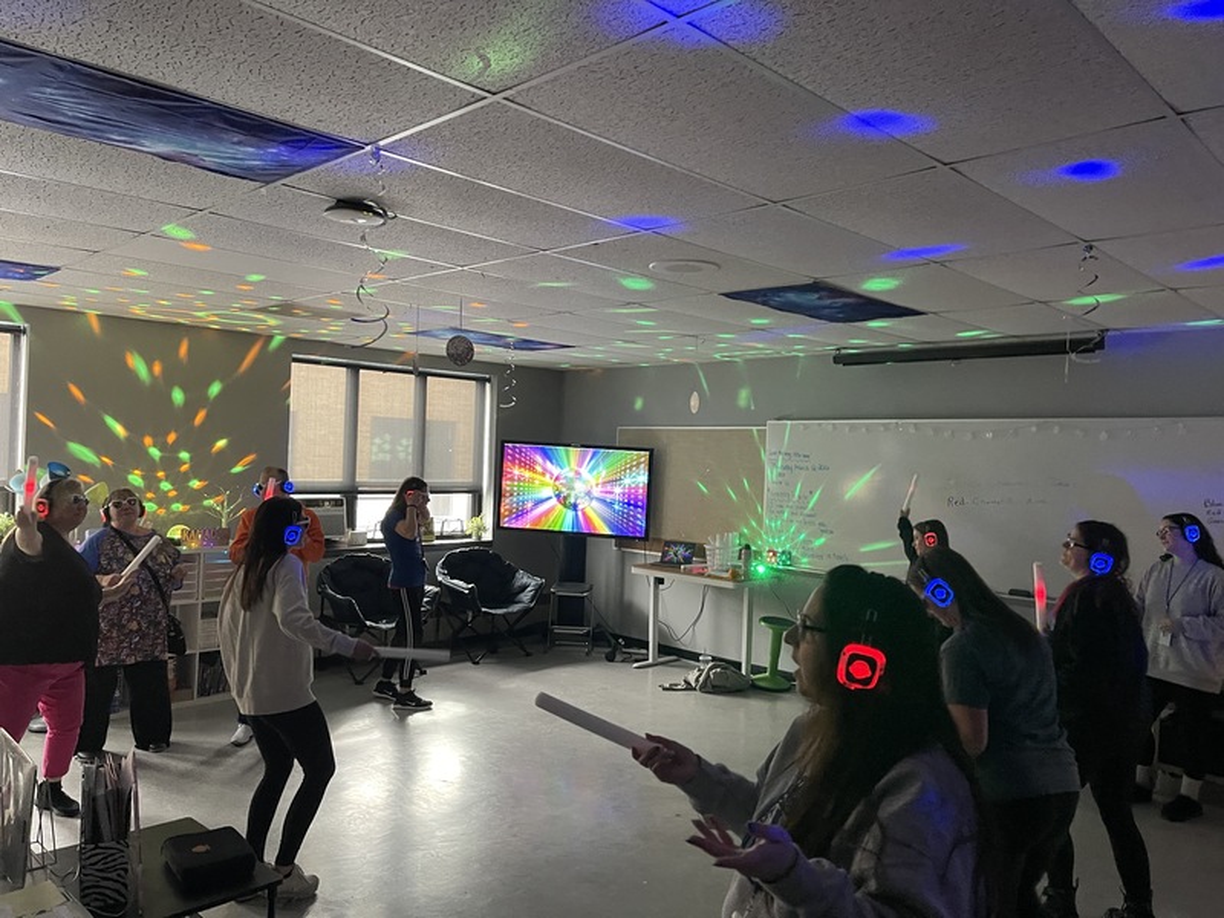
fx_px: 919
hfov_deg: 67.3
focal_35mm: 26
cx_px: 612
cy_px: 459
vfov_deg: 53.1
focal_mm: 5.1
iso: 500
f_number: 1.6
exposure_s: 1/40
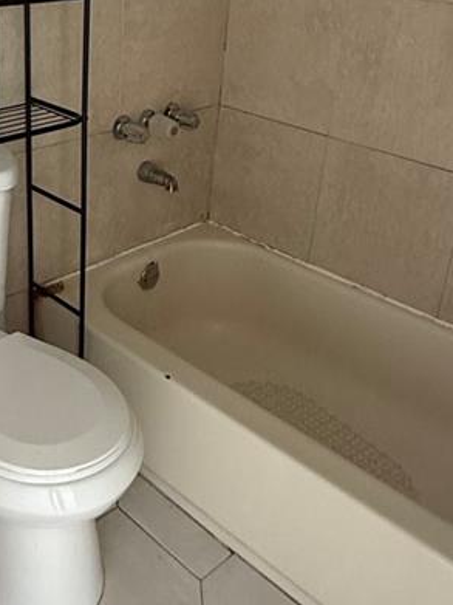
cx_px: 97
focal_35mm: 43
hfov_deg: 32.7
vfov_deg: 43.2
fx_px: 751
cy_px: 197
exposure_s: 1/60
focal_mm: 2.22
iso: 400
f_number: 2.2
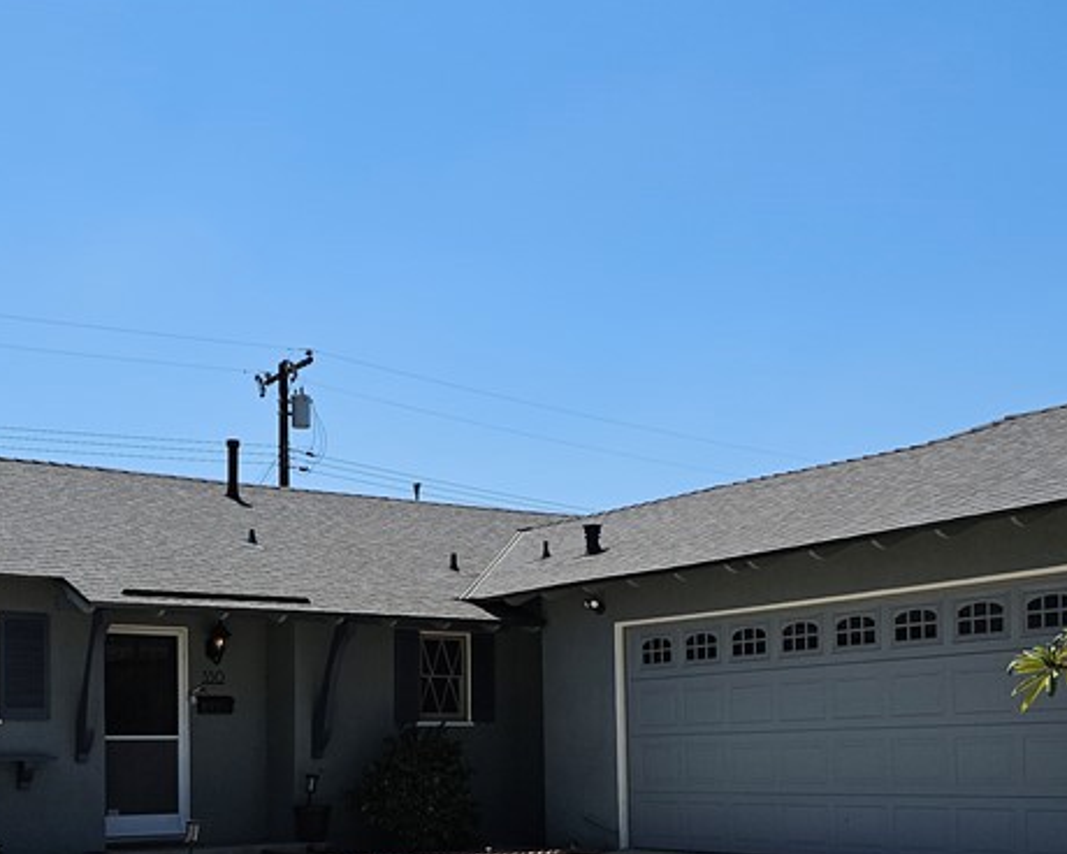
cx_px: 418
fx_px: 1579
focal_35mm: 50
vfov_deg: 29.4
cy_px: 719
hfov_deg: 37.2
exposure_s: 1/1350
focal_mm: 6.3
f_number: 1.7
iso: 10
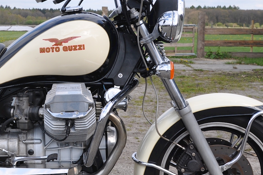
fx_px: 541
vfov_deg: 18.3
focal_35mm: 74
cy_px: 68
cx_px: 10
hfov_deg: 26.1
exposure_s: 1/320
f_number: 9
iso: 200
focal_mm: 21
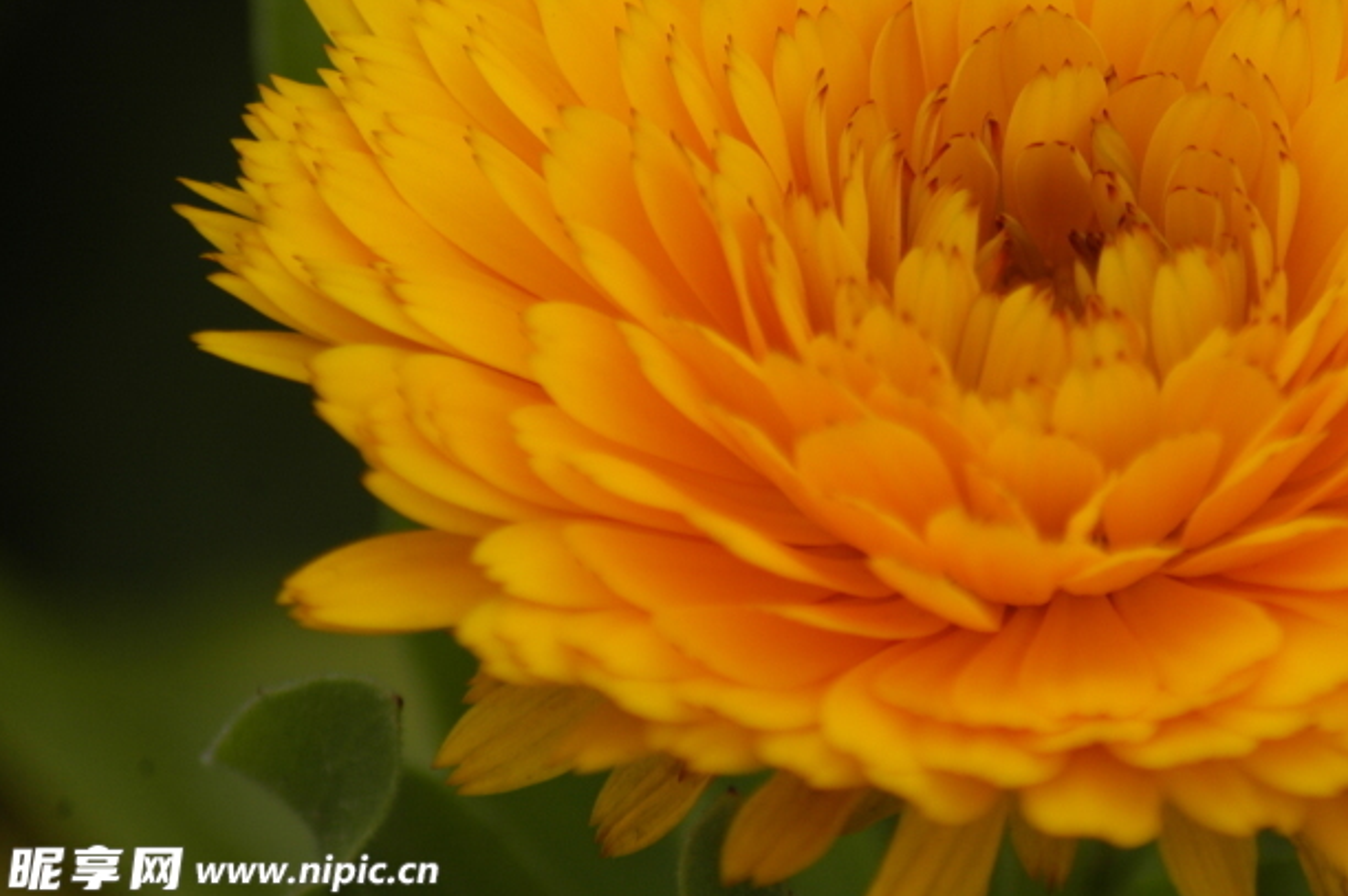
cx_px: 1101
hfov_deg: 2.7
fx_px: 28172
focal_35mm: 753
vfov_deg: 1.8
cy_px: 160
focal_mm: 300
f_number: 5.6
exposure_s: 1/500
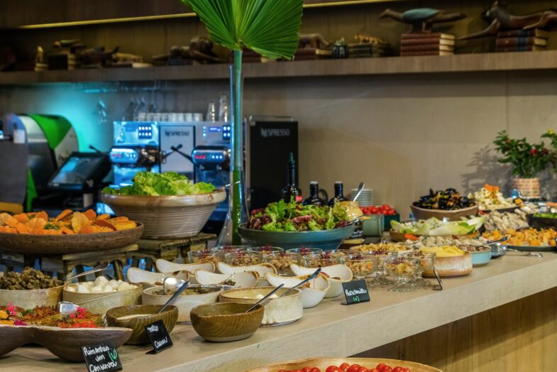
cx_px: 295
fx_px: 929
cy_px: 219
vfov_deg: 22.6
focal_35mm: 60
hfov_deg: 33.4
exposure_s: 1/4
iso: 400
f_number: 6.3
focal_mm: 46
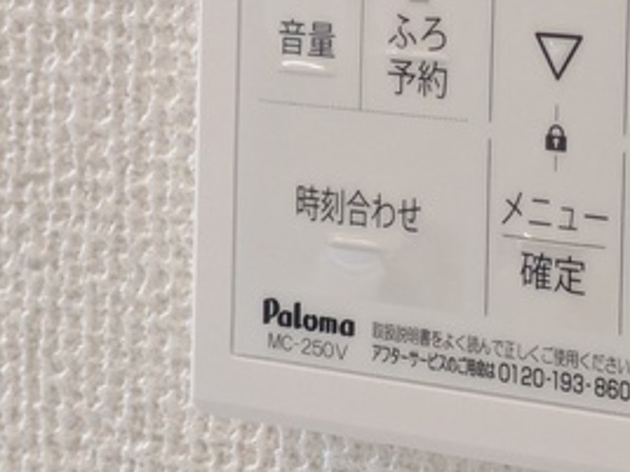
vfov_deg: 8.1
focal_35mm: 183
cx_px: 606
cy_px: -16
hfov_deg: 10.7
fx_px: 3331
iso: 146
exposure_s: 1/60
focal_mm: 5.43
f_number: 1.89
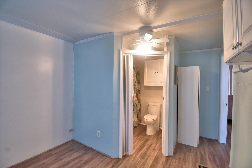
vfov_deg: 77.3
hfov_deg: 100.4
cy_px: 84
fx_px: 105
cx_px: 126
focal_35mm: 15
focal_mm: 10
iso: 560
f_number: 4.5
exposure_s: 1/30
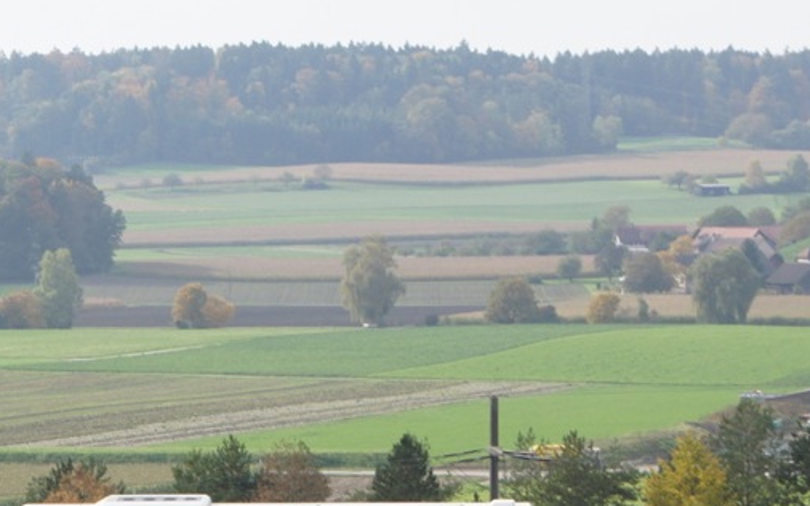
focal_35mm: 254
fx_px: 5606
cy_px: 488
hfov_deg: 8.2
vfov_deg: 5.2
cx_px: 59
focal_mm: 70
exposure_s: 1/250
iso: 200
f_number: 8
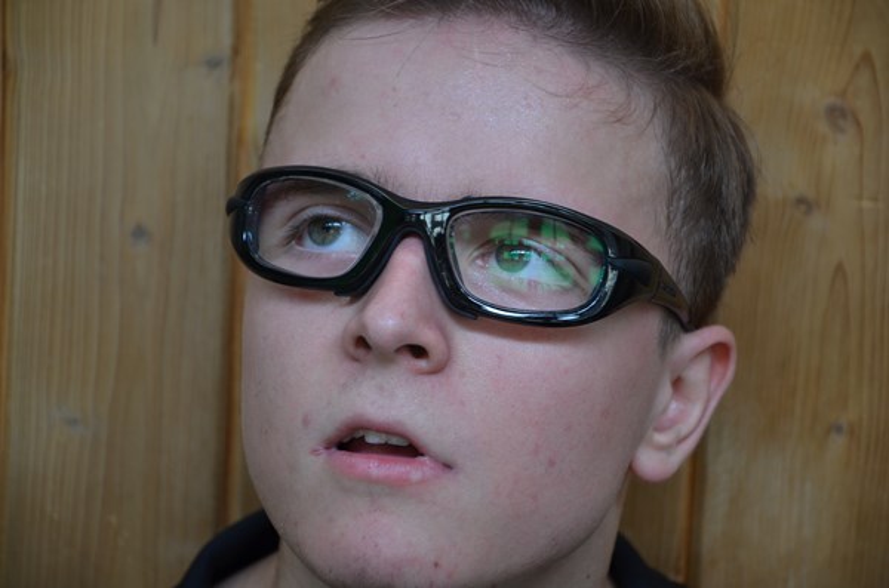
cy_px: 294
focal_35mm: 158
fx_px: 3880
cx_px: 444
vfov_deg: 8.7
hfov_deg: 13.1
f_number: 5.6
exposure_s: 1/60
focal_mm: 105
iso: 450
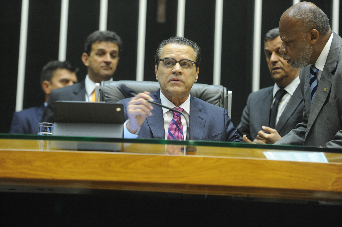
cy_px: 114
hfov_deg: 15.2
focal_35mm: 135
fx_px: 1282
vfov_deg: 10.1
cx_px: 171
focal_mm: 135
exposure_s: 1/60
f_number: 2.8
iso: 2000
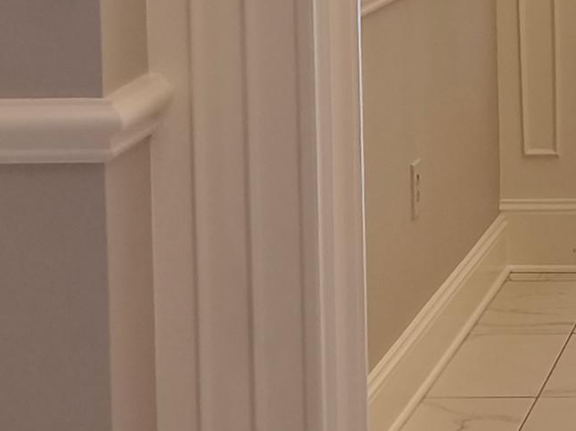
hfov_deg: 12.9
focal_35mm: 145
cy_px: -110
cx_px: 845
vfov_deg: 10.0
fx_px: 2412
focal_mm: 6.18
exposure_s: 1/120
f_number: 1.65
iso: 160
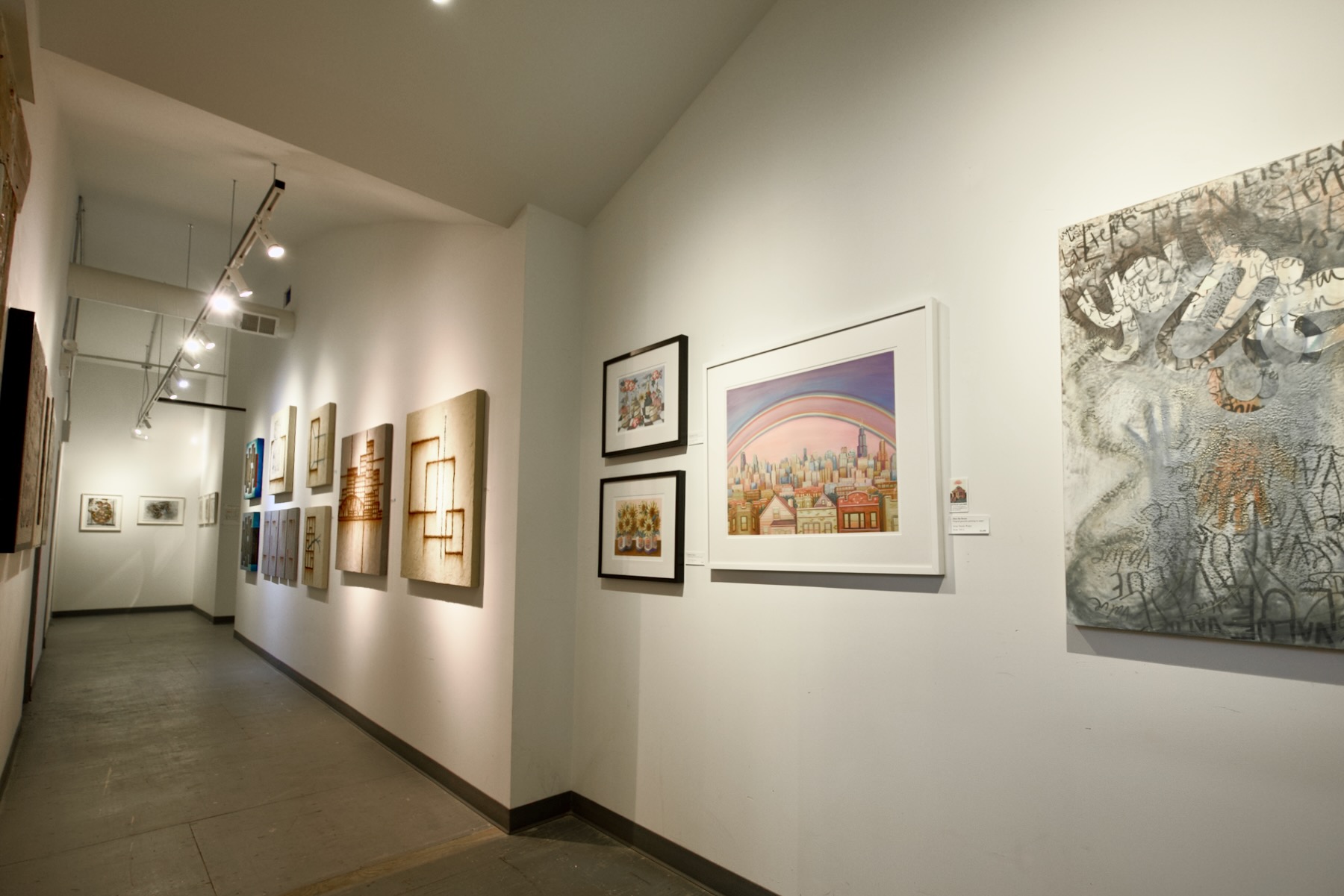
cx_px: 672
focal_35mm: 14
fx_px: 523
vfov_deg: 81.2
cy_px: 448
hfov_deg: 104.2
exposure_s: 1/100
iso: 1000
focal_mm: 14
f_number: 4
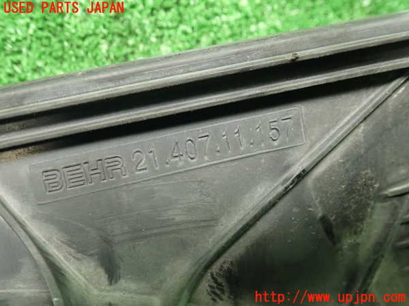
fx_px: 354
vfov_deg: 46.8
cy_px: 153
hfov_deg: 60.0
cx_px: 204
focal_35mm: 30
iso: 800
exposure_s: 1/40
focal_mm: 5.5
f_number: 2.3
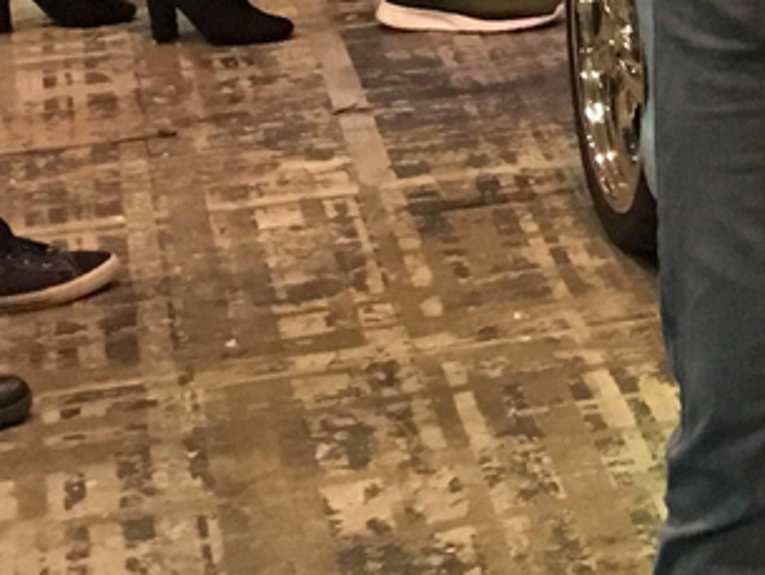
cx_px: 1675
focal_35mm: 152
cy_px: -191
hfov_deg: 11.3
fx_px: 3360
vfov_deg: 9.6
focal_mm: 4.15
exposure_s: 1/10
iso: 100
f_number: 2.2
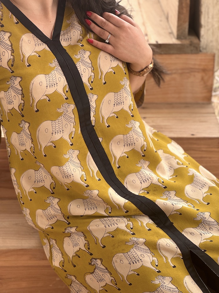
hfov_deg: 19.1
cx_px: 110
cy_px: 146
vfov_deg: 25.3
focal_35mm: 77
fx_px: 650
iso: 64
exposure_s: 1/99
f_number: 2.8
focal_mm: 9
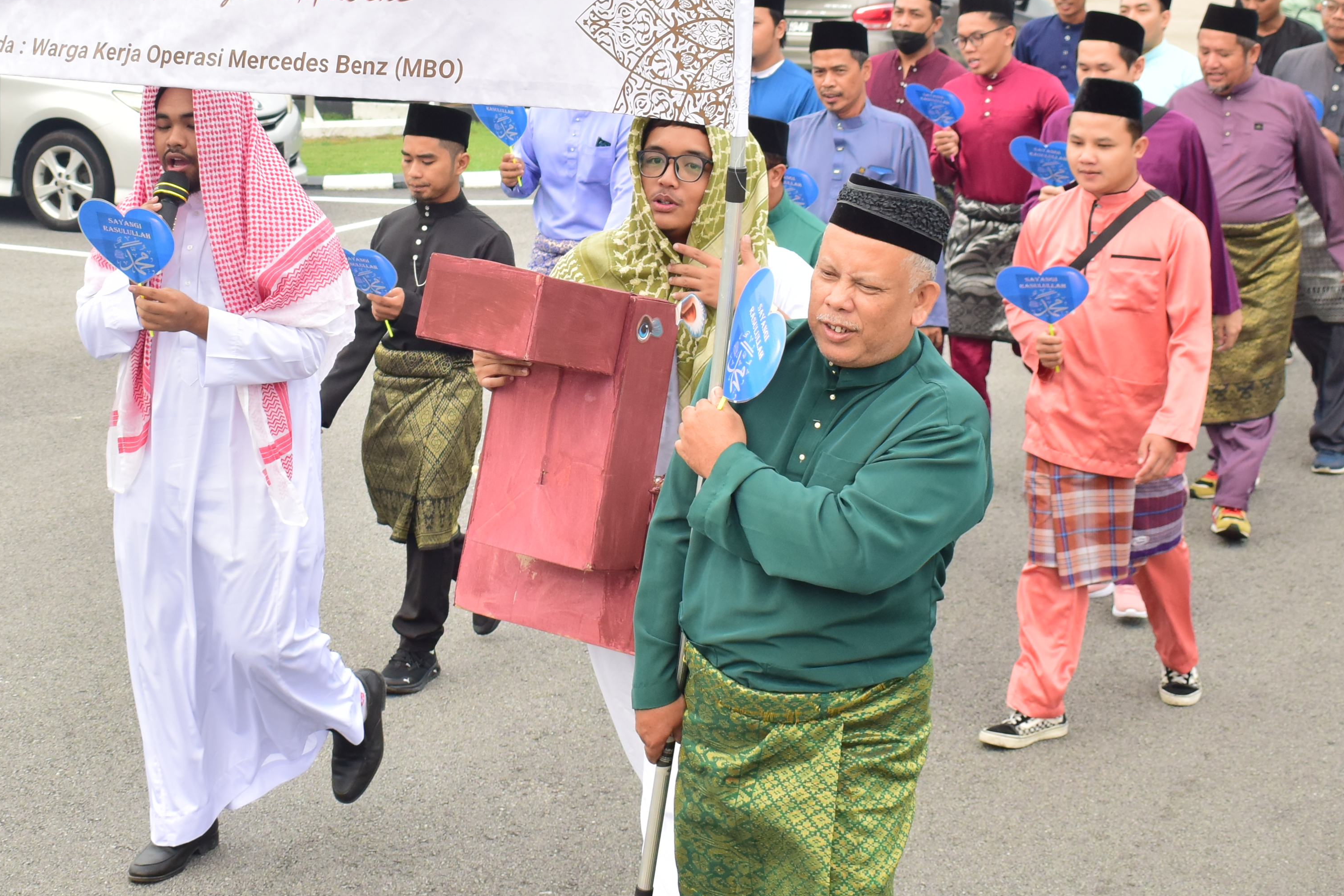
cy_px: 202
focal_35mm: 72
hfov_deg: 27.9
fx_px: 2688
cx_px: 439
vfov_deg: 18.8
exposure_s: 1/640
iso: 320
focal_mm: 24
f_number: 3.8
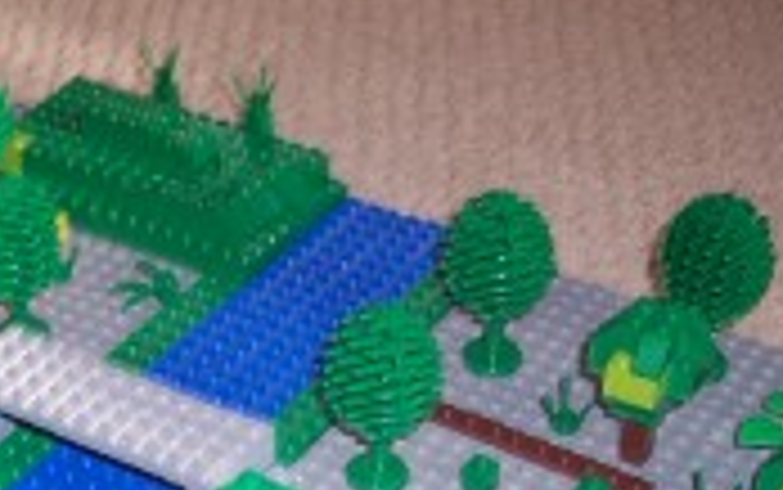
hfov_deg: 21.3
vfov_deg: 13.3
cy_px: 634
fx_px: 2029
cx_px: 58
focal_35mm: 95
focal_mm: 8
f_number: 2.8
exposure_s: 1/60
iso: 100
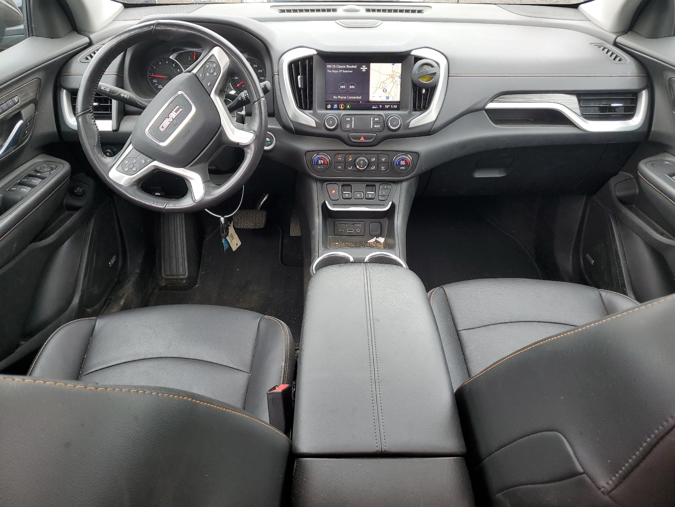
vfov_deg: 53.1
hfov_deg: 67.3
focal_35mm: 26
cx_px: 338
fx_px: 507
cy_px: 254
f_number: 1.5
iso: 50
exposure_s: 1/128
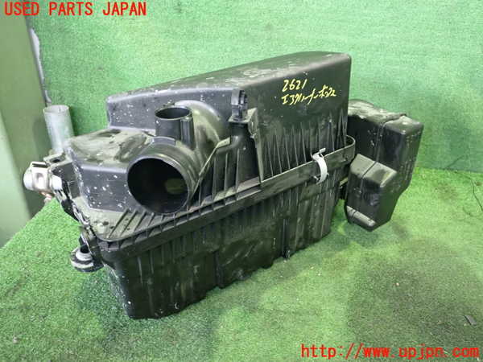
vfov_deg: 46.8
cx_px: 242
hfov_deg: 60.0
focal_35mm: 30
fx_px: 419
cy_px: 181
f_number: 2.3
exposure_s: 1/25
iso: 800
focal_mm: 5.4
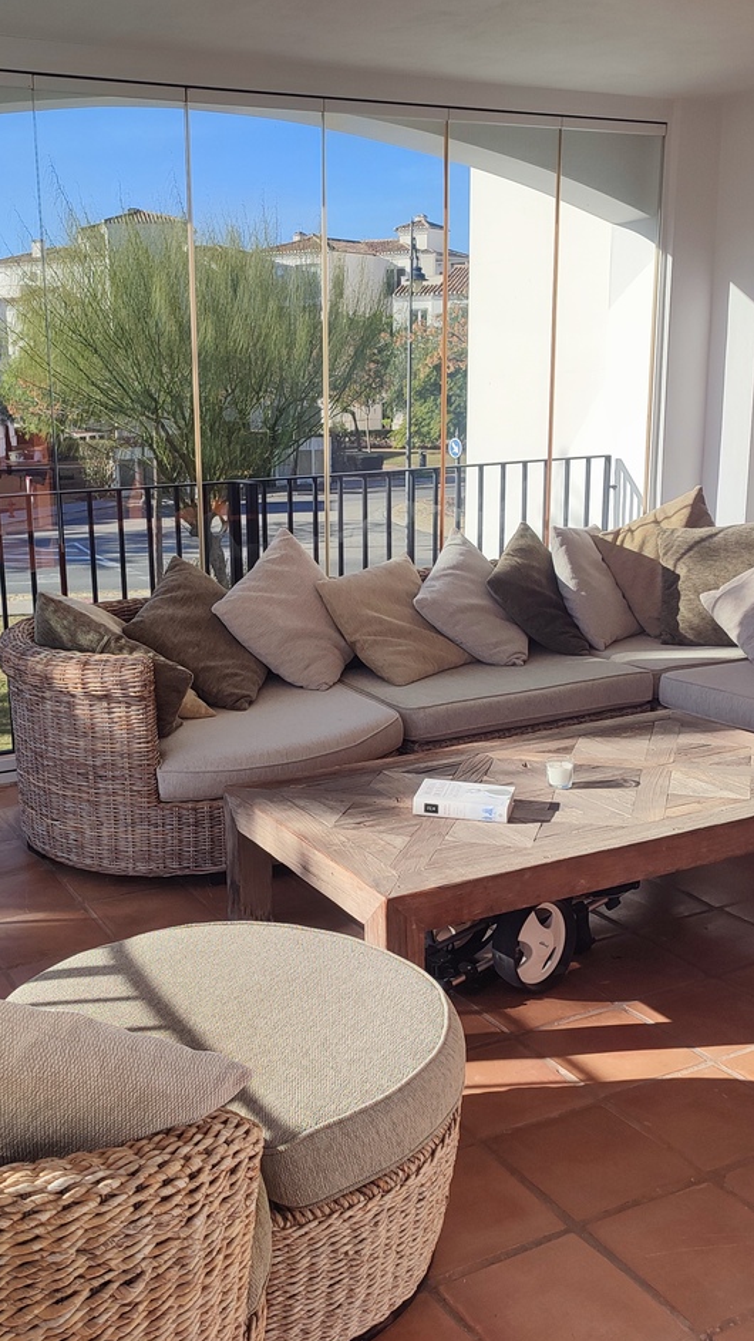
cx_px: 307
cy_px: 675
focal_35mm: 37
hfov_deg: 31.9
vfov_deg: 54.0
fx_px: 1315
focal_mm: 6.04
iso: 50
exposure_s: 1/955
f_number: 1.9
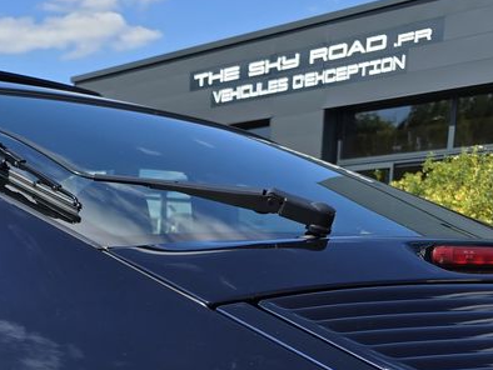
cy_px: 534
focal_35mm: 70
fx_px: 998
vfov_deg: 18.8
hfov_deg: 27.0
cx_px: 66
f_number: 1.7
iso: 12
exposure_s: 1/686
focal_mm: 6.3
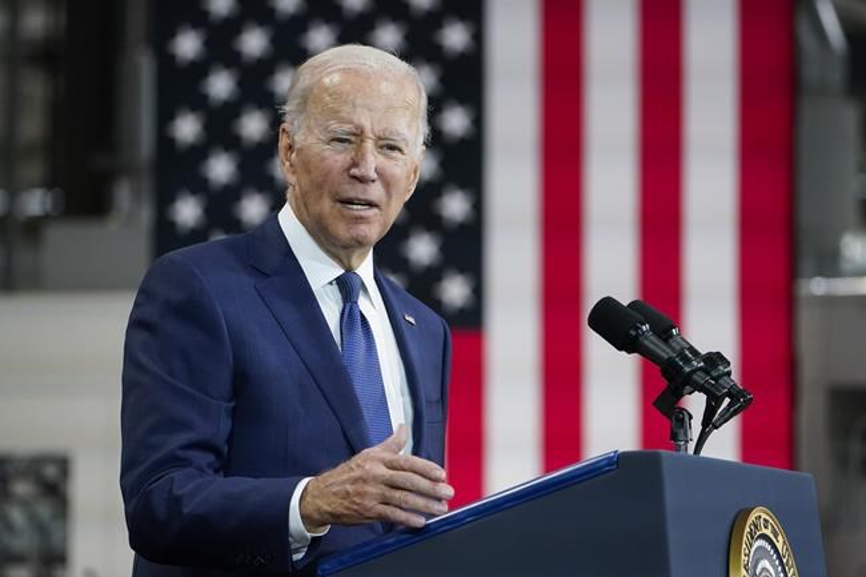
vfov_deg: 4.9
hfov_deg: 7.3
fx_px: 6782
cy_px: 288
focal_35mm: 282
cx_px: 433
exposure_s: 1/320
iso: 4000
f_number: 5.6
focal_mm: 282
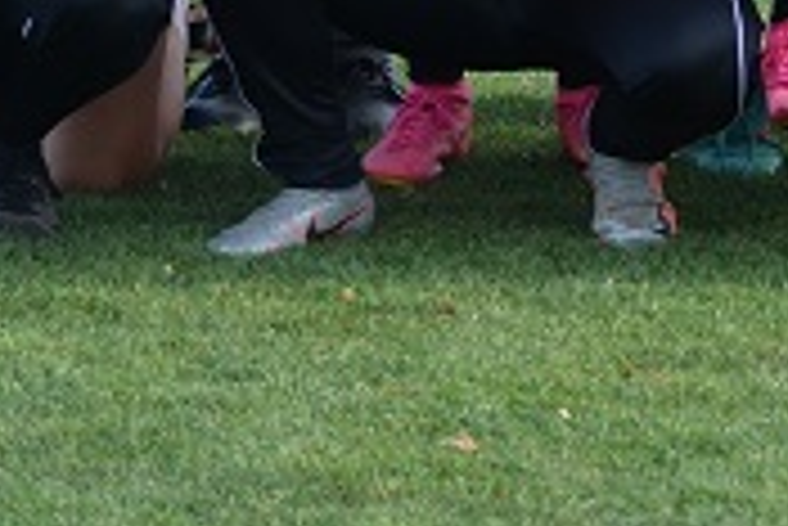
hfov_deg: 4.7
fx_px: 9595
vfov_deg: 3.1
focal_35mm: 438
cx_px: 671
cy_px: -411
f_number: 4.5
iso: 800
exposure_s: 1/1000
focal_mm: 80
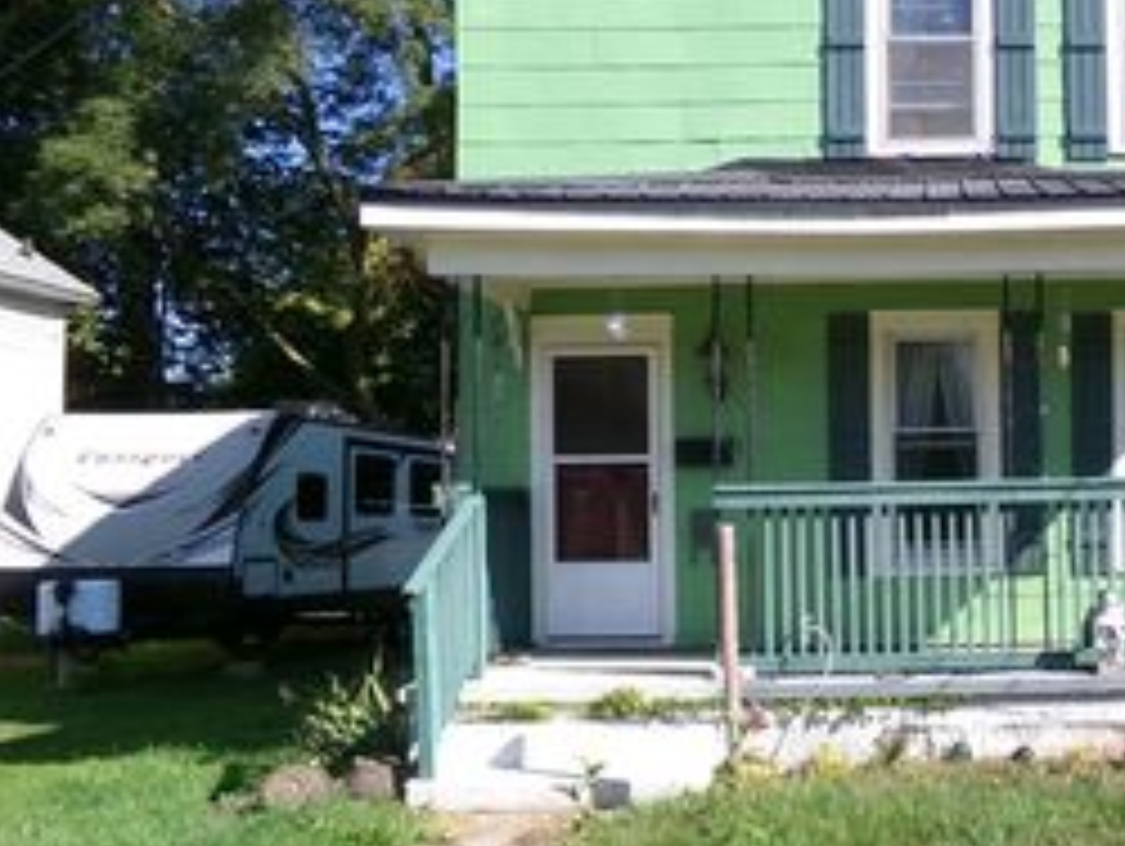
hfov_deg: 36.7
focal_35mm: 48
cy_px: 434
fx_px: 1561
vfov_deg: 30.3
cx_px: 1044
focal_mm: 4.3
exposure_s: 1/70
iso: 100
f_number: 11.07
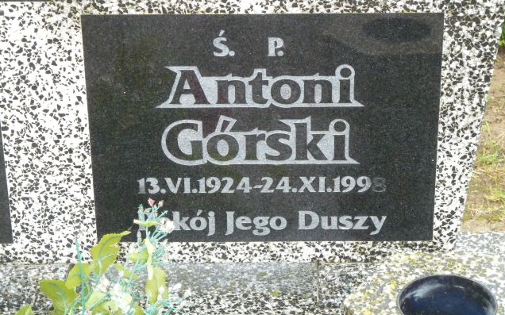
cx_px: 253
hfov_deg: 18.8
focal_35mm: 111
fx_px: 1527
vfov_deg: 11.8
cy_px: 126
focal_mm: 17
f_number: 4.3
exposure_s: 1/40
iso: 320
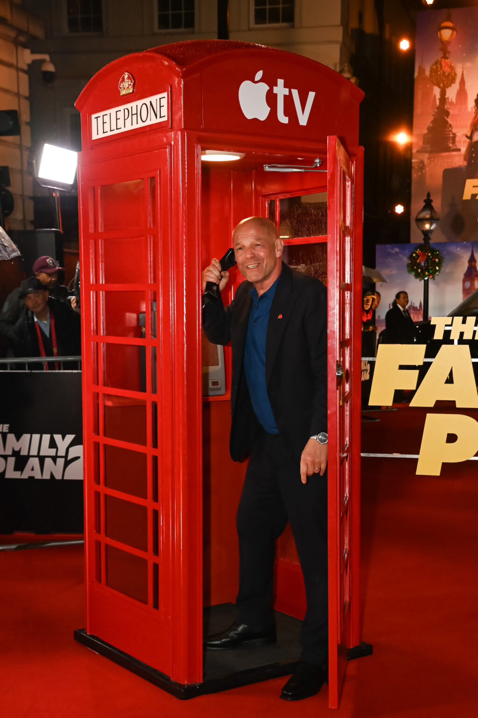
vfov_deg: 41.1
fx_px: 956
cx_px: 239
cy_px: 359
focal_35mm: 48
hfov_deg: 28.1
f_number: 5
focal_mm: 48
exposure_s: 1/400
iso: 1250
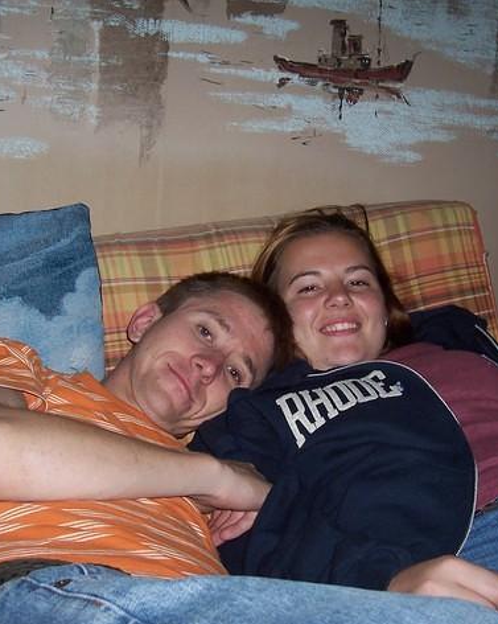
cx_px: 242
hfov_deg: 30.8
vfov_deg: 38.1
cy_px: 316
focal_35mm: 49
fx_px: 904
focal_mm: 5.6
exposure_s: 1/60
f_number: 2.8
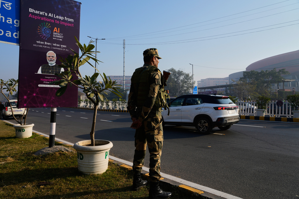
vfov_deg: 53.1
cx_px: 150
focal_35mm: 24
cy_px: 100
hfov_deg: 73.7
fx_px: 199
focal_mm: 24
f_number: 8
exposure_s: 1/500
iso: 200
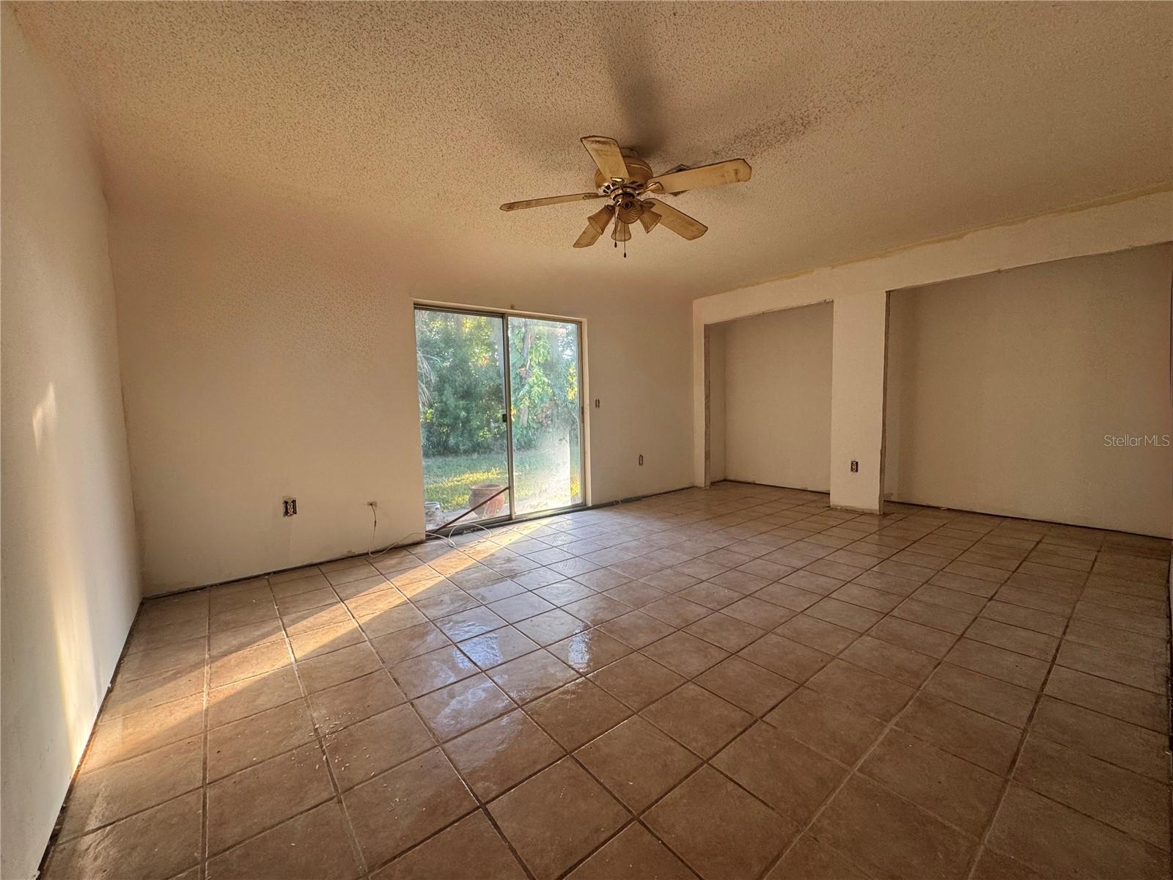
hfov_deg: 102.1
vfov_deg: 85.7
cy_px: 440
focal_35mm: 14
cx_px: 586
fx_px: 474
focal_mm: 2.22
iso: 160
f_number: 2.2
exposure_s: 1/99
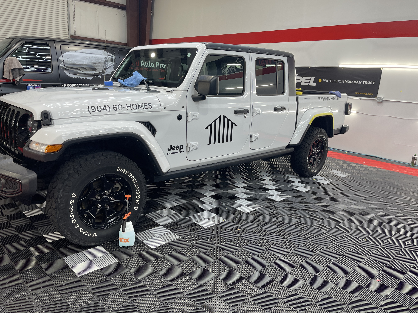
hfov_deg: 69.4
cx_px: 209
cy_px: 156
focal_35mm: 25
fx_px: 302
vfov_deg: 54.9
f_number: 1.6
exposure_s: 1/120
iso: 40
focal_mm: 5.1
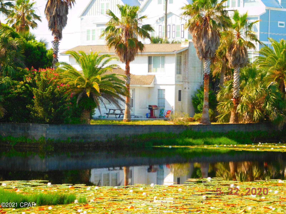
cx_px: 143
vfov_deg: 10.0
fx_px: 1223
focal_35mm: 148
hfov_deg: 13.3
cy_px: 107
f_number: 5.1
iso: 125
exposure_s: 1/250
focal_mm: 26.3
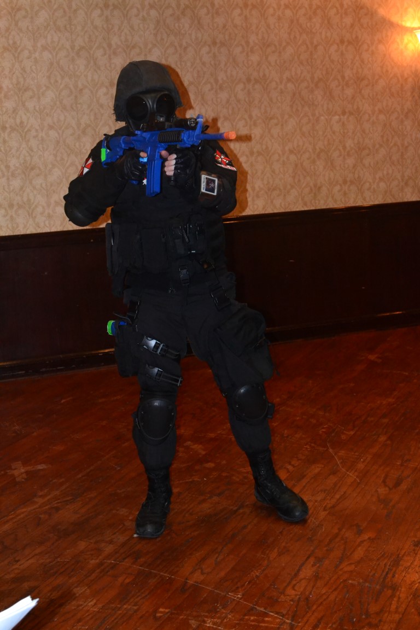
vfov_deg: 37.9
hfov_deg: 25.8
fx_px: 919
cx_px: 210
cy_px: 315
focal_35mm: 52
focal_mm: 35
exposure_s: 1/60
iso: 3200
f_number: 7.1
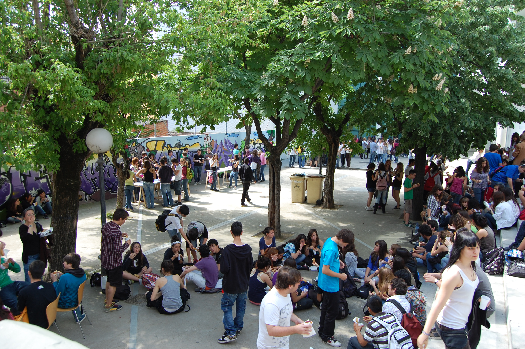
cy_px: 174
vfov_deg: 47.8
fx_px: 393
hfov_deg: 67.4
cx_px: 262
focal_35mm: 27
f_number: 5.6
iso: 200
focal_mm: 18
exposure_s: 1/125
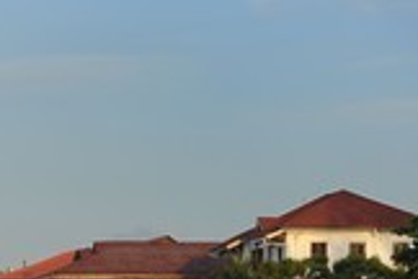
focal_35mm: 300
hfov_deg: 6.8
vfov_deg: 4.6
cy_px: 351
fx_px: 3483
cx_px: -93
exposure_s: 1/500
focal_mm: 116
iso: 400
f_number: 5.6
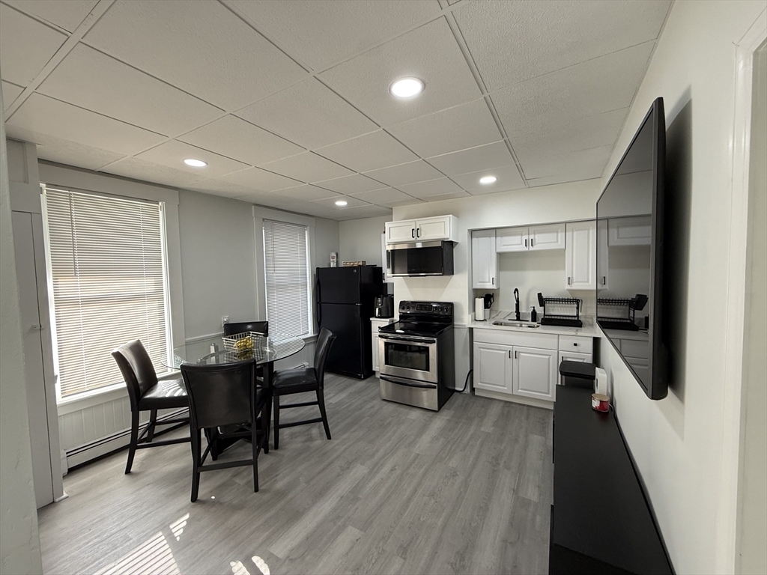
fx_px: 310
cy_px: 288
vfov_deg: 85.7
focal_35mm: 14
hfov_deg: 102.1
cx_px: 384
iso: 200
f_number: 2.2
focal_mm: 2.22
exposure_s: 1/120
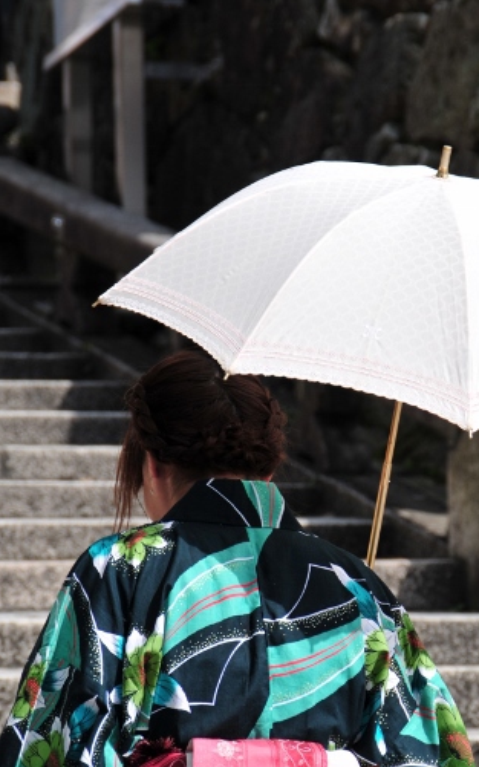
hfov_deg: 3.4
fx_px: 8148
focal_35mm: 390
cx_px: 298
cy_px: 450
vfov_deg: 5.4
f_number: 10
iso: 200
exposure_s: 1/400
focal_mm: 200
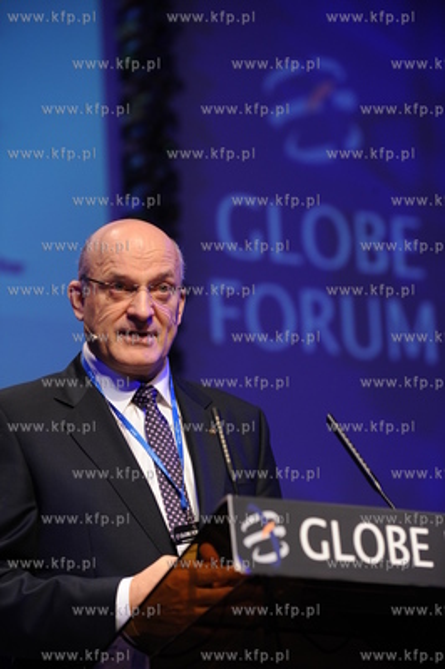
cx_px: 222
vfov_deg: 15.2
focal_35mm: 135
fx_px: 2507
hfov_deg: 10.1
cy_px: 334
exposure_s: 1/100
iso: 800
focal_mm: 135
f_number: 4.5
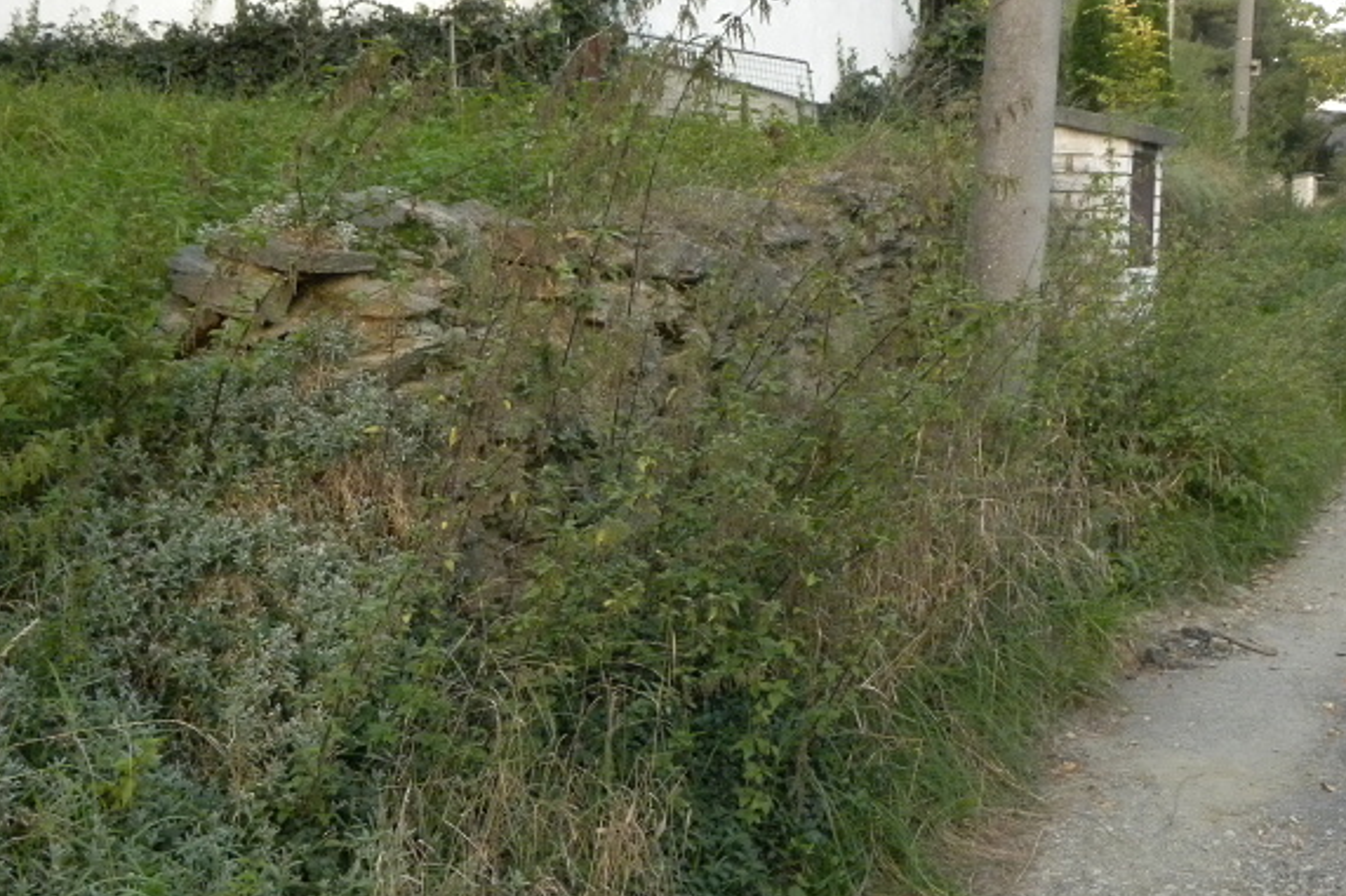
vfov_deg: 28.1
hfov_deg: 41.1
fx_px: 1794
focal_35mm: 48
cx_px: 687
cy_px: 466
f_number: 3.5
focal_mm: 5.9
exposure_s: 1/80
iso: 400
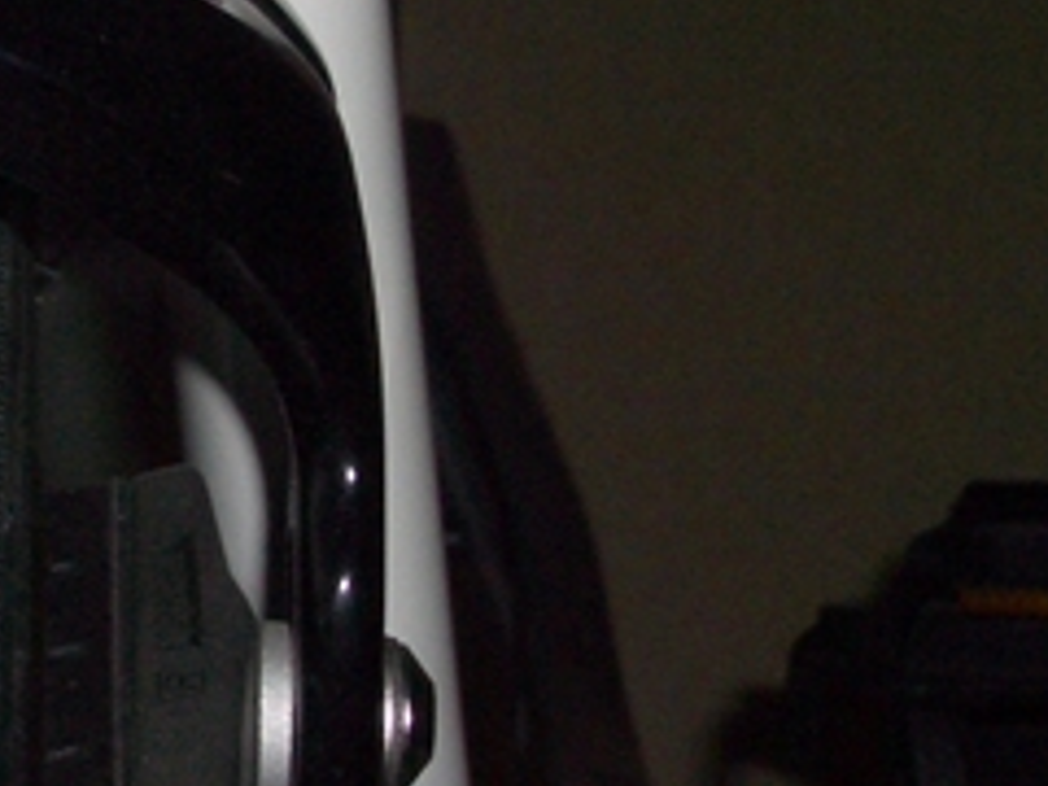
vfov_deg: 9.0
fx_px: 4995
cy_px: 48
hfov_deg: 11.7
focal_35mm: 165
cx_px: -205
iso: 100
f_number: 5.6
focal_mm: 10.2
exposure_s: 1/60
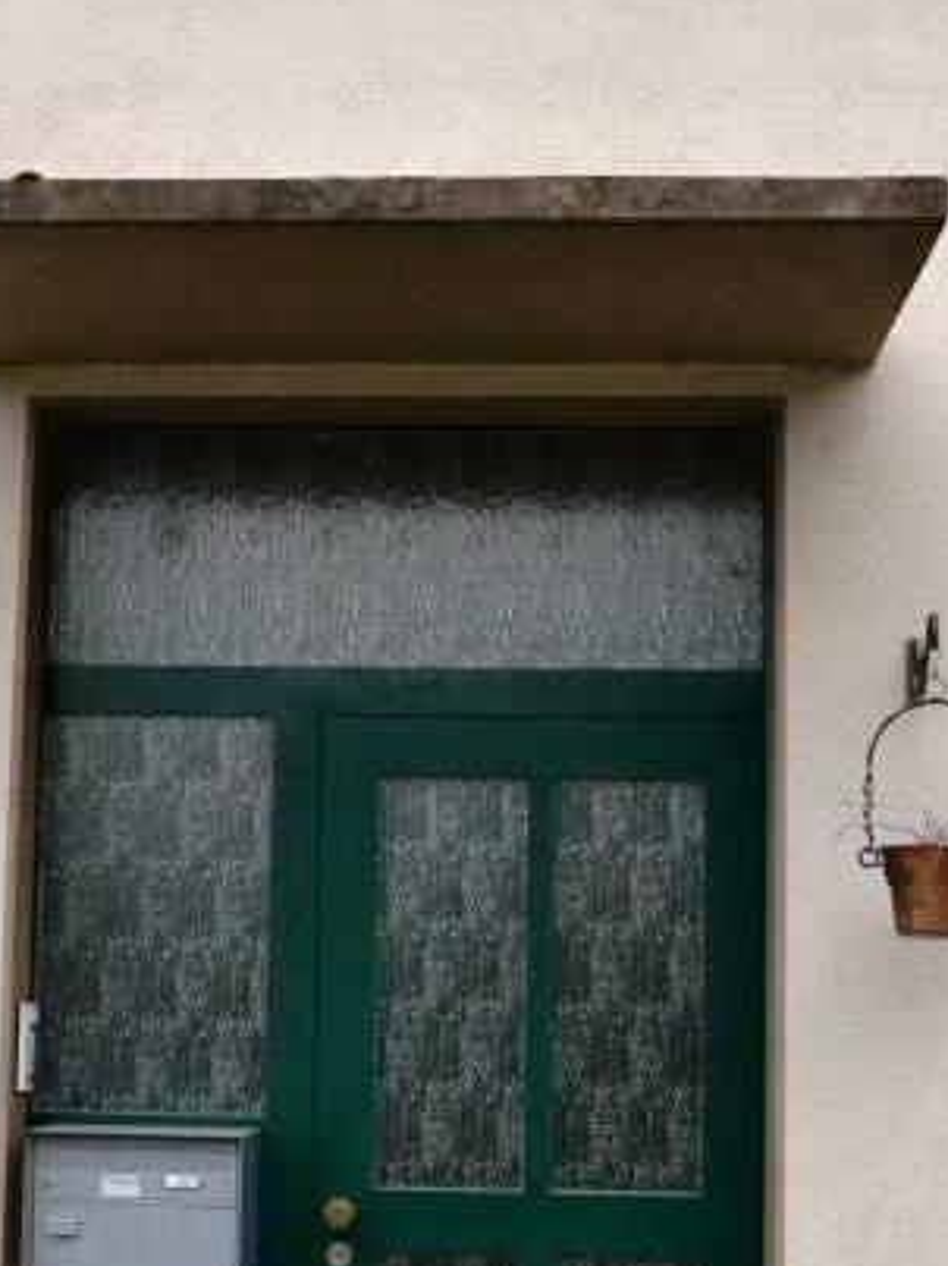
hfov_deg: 22.2
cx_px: 378
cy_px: 710
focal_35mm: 66
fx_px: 2411
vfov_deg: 29.4
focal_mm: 18
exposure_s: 1/400
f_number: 10
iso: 3200
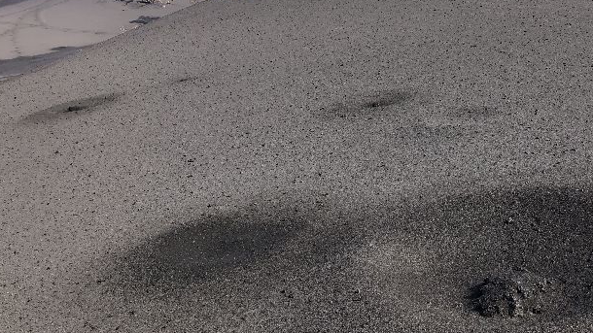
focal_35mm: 40
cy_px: 139
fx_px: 629
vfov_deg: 29.6
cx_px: 363
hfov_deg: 50.1
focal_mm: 4
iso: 20
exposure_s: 1/585
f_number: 1.8
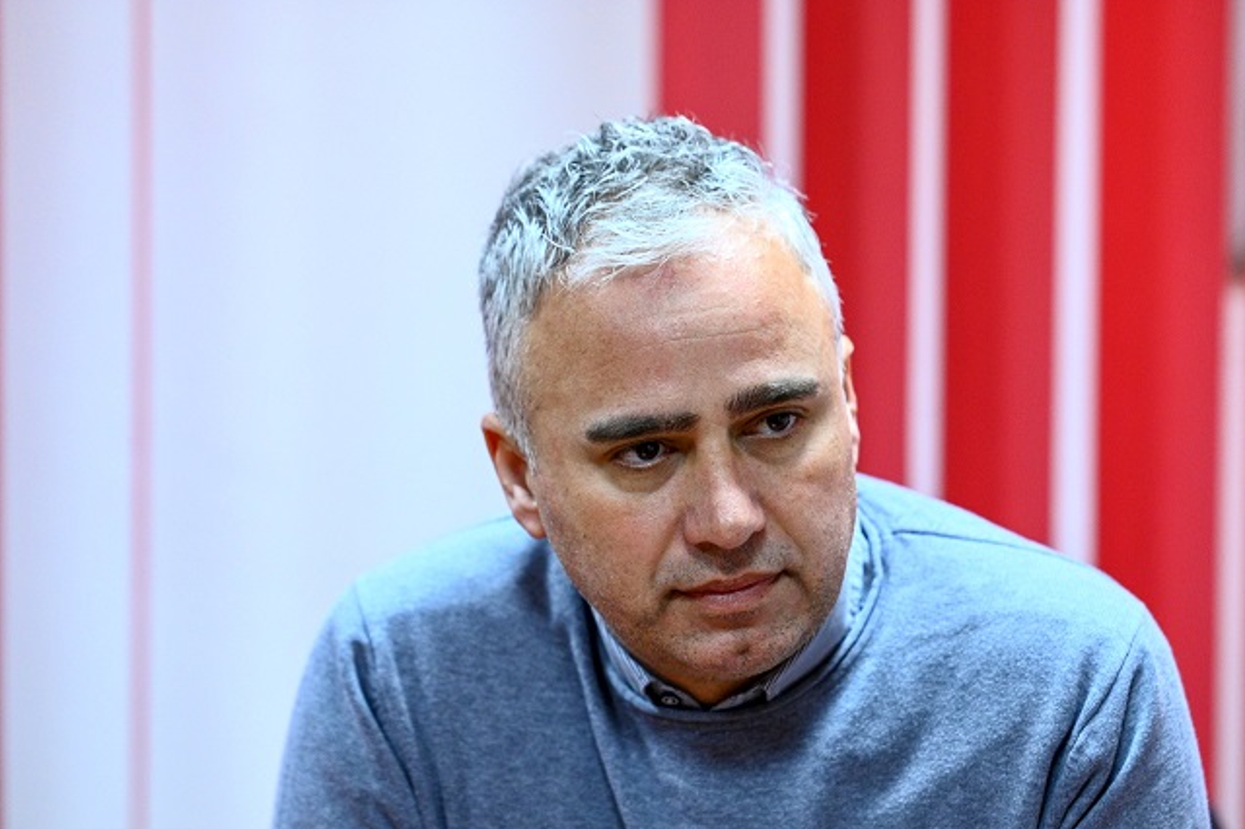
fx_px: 6913
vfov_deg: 6.9
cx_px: 718
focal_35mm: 200
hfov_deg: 10.3
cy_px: 488
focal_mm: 160
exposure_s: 1/125
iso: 2000
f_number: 2.8
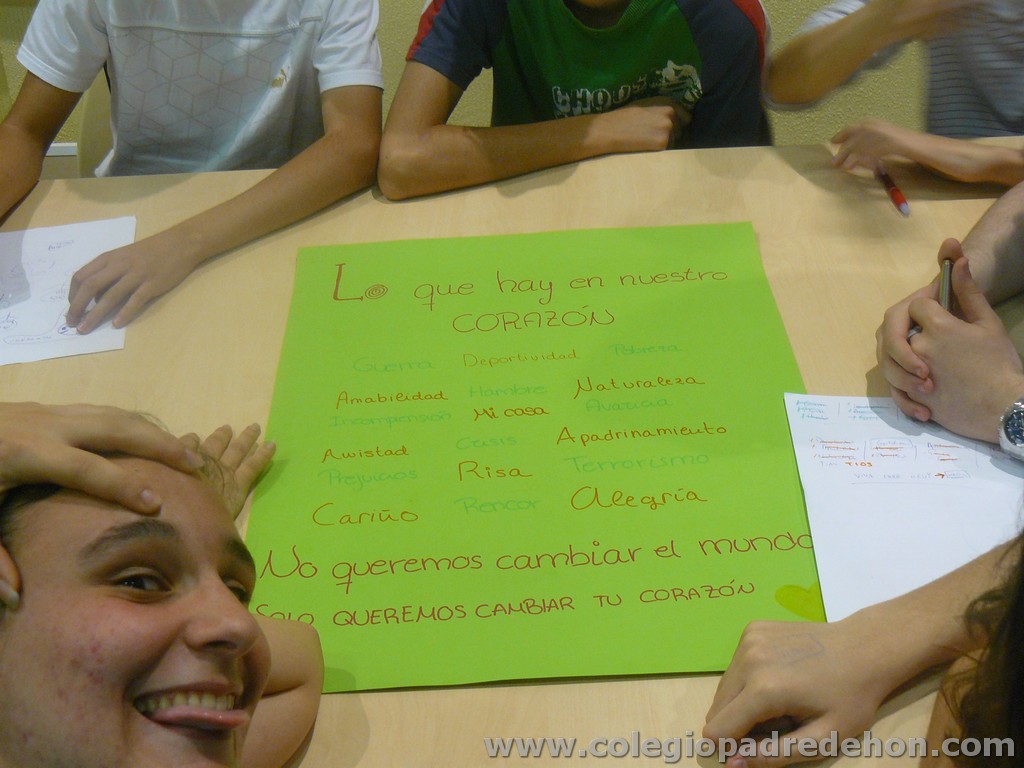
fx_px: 1361
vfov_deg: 31.5
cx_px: 512
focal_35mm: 46
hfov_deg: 41.2
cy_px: 384
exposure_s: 1/25
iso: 200
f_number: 3.2
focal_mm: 7.6
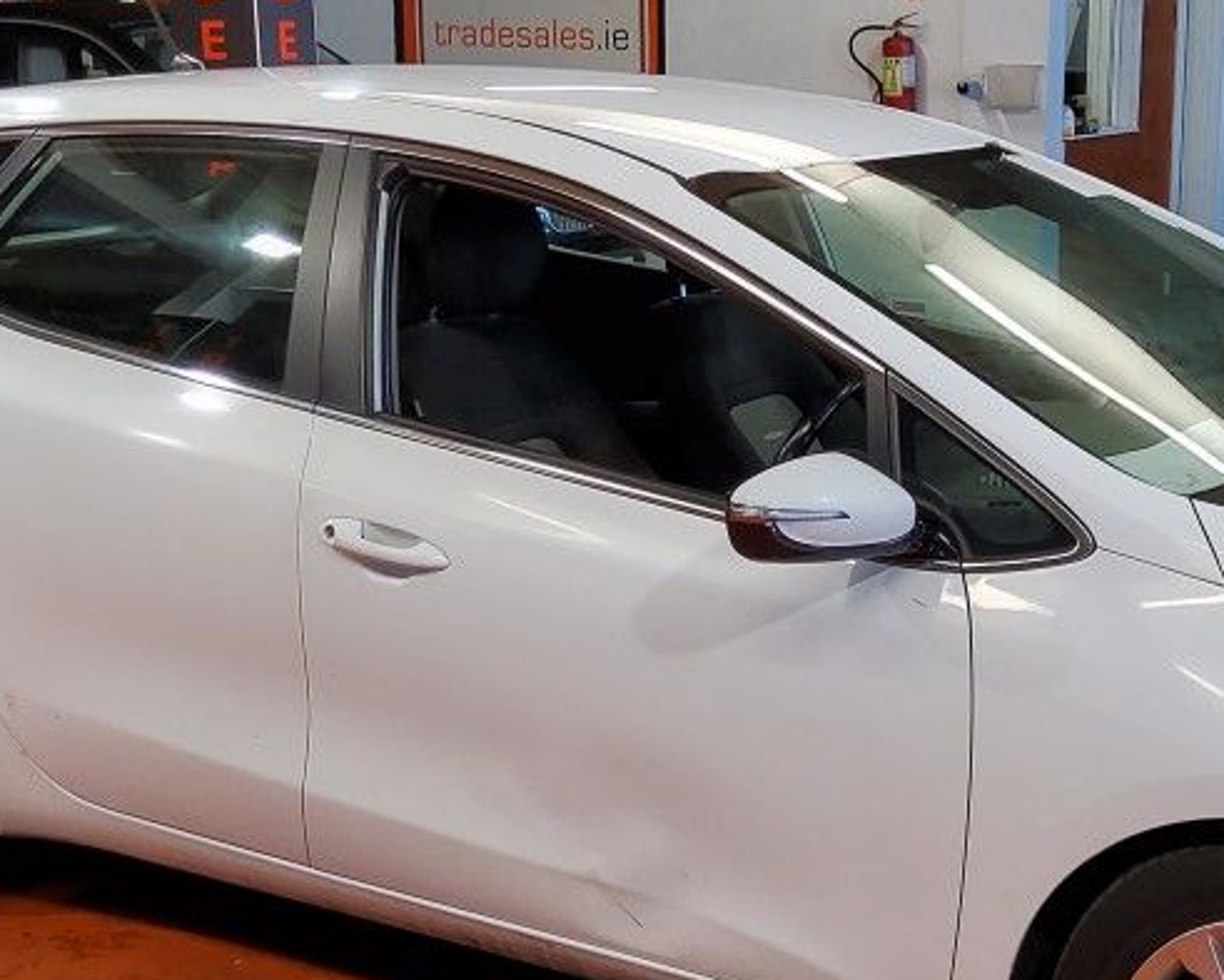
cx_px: 825
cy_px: 519
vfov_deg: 24.6
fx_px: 2246
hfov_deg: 30.2
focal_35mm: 62
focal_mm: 3.08
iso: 160
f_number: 2
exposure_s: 1/100
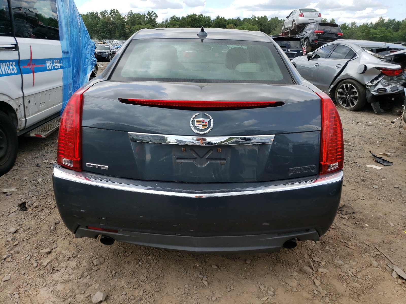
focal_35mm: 26
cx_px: 203
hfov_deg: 67.3
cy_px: 152
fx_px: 305
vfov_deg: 53.1
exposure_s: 1/1429
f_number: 1.5
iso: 50
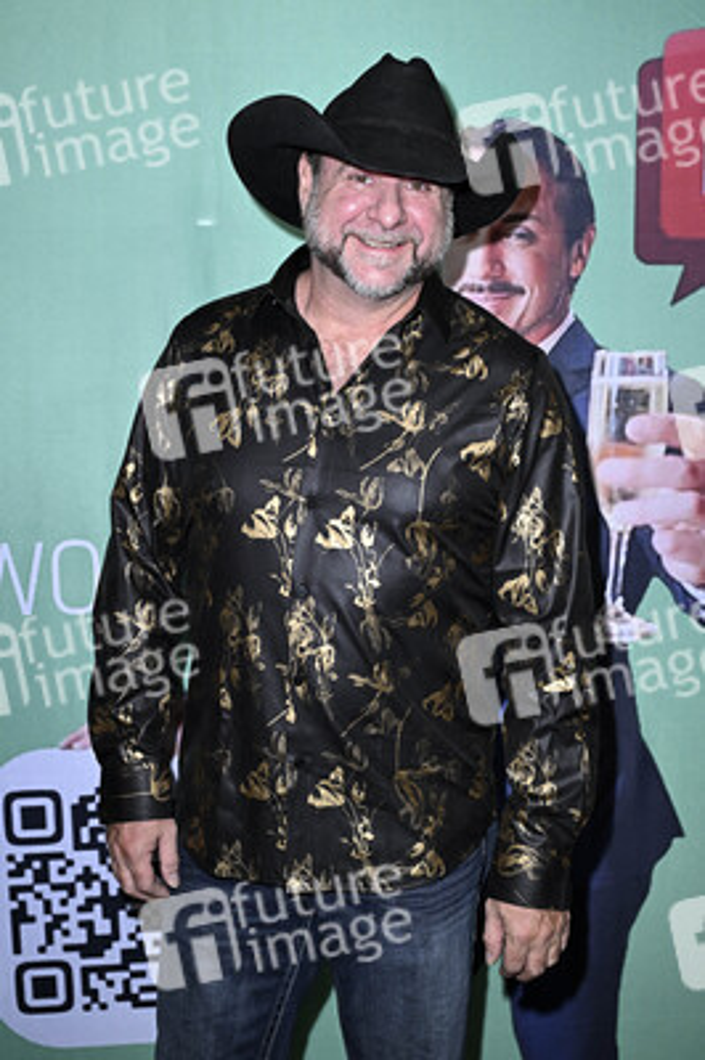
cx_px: 352
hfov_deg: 28.0
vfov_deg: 41.1
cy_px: 530
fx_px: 1412
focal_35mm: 48
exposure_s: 1/200
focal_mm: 48
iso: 1600
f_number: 5.6
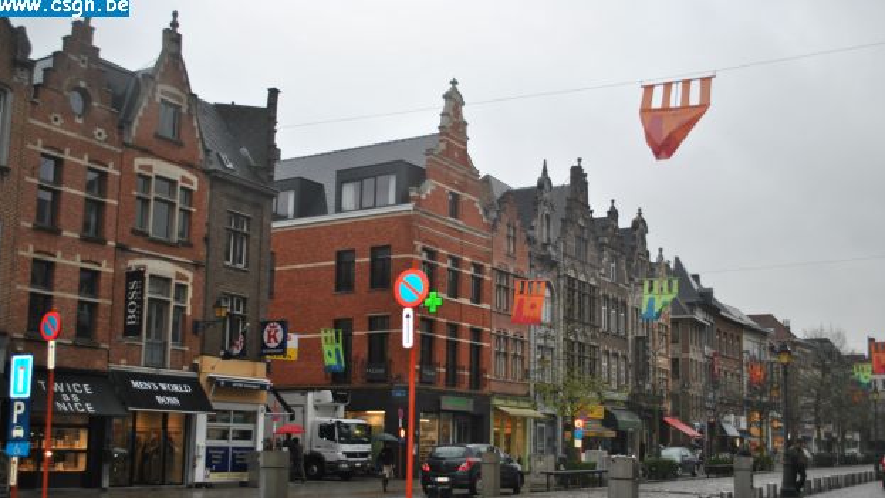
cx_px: 443
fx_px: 986
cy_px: 291
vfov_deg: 28.3
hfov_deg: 48.3
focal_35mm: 42
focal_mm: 26
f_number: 4.2
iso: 100
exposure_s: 1/125
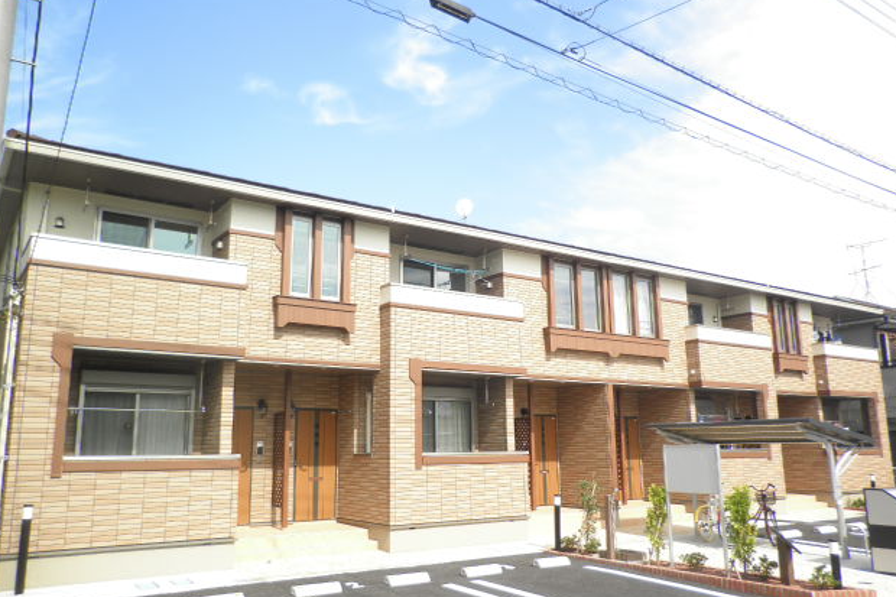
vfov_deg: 44.9
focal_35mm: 29
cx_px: 444
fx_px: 722
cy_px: 304
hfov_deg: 63.7
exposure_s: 1/320
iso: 64
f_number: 3.2
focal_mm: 4.9
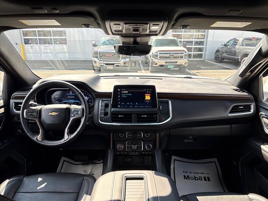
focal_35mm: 24
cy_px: 100
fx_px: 186
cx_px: 134
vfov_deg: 56.8
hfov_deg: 71.6
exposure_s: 1/192
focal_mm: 6.76
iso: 200
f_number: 1.78
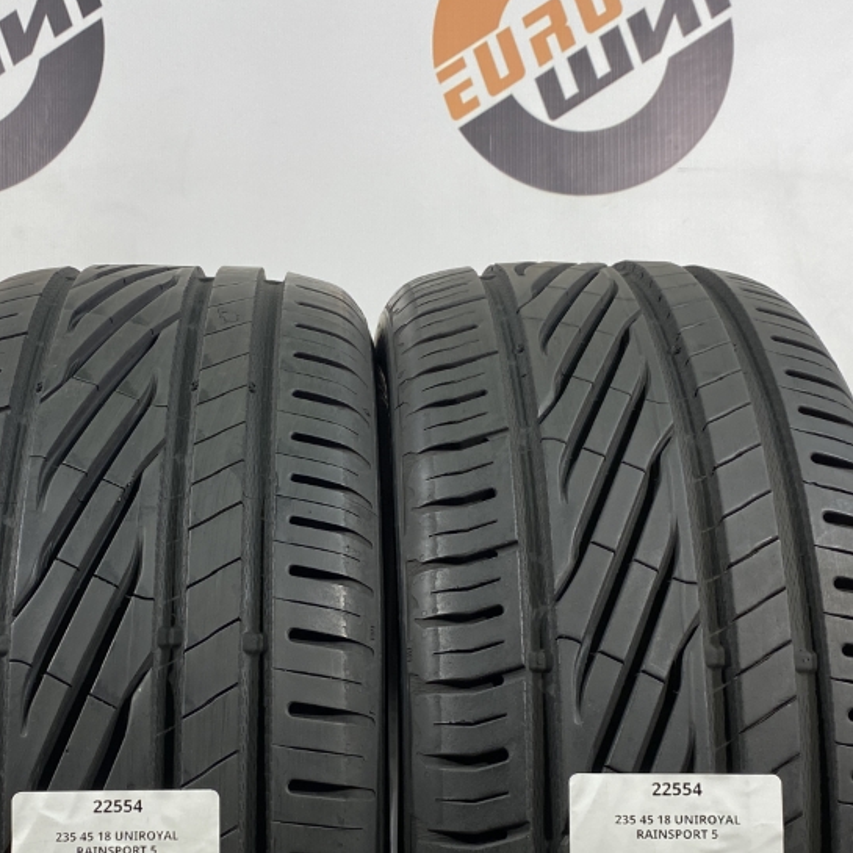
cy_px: 618
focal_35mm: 54
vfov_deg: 31.2
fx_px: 1505
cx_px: 318
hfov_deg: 31.5
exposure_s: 1/100
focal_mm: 4.25
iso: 40
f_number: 1.8
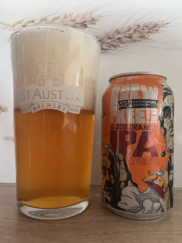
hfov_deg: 53.1
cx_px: 91
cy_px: 122
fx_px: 182
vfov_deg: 67.3
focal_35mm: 26
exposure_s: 1/60
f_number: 1.6
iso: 320
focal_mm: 5.1
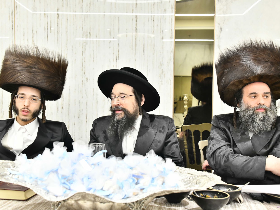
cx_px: 133
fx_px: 388
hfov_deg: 39.7
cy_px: 105
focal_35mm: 48
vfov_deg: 30.3
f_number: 5.6
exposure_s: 1/125
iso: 3200
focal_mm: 44
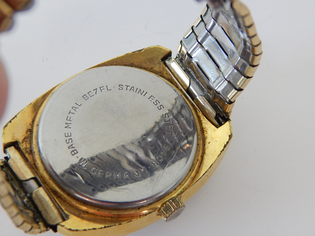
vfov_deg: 17.4
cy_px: 118
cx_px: 158
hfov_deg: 23.0
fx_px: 773
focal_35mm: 85
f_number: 4.3
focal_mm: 15.3
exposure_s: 1/20
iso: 400
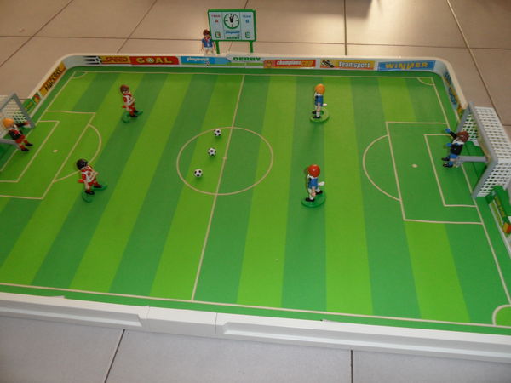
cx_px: 256
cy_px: 192
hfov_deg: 71.6
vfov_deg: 56.8
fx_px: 354
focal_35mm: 24
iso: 200
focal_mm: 3.9
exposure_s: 1/30
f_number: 3.2
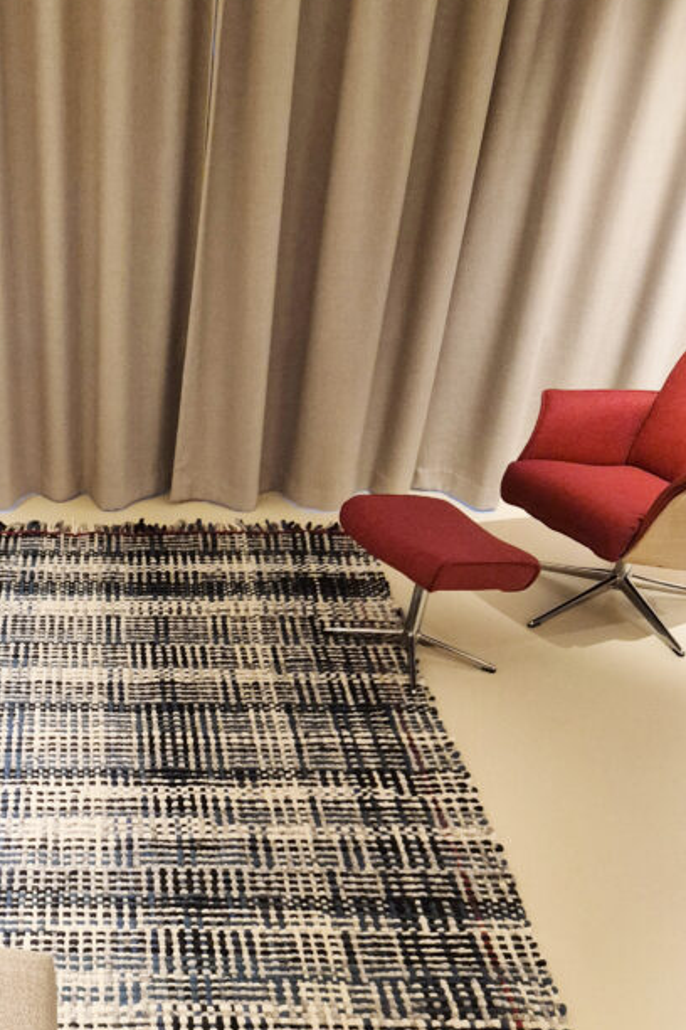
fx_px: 1143
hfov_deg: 31.8
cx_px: 67
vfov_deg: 45.8
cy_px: 836
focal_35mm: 40
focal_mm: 5.4
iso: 800
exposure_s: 1/100
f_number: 1.8
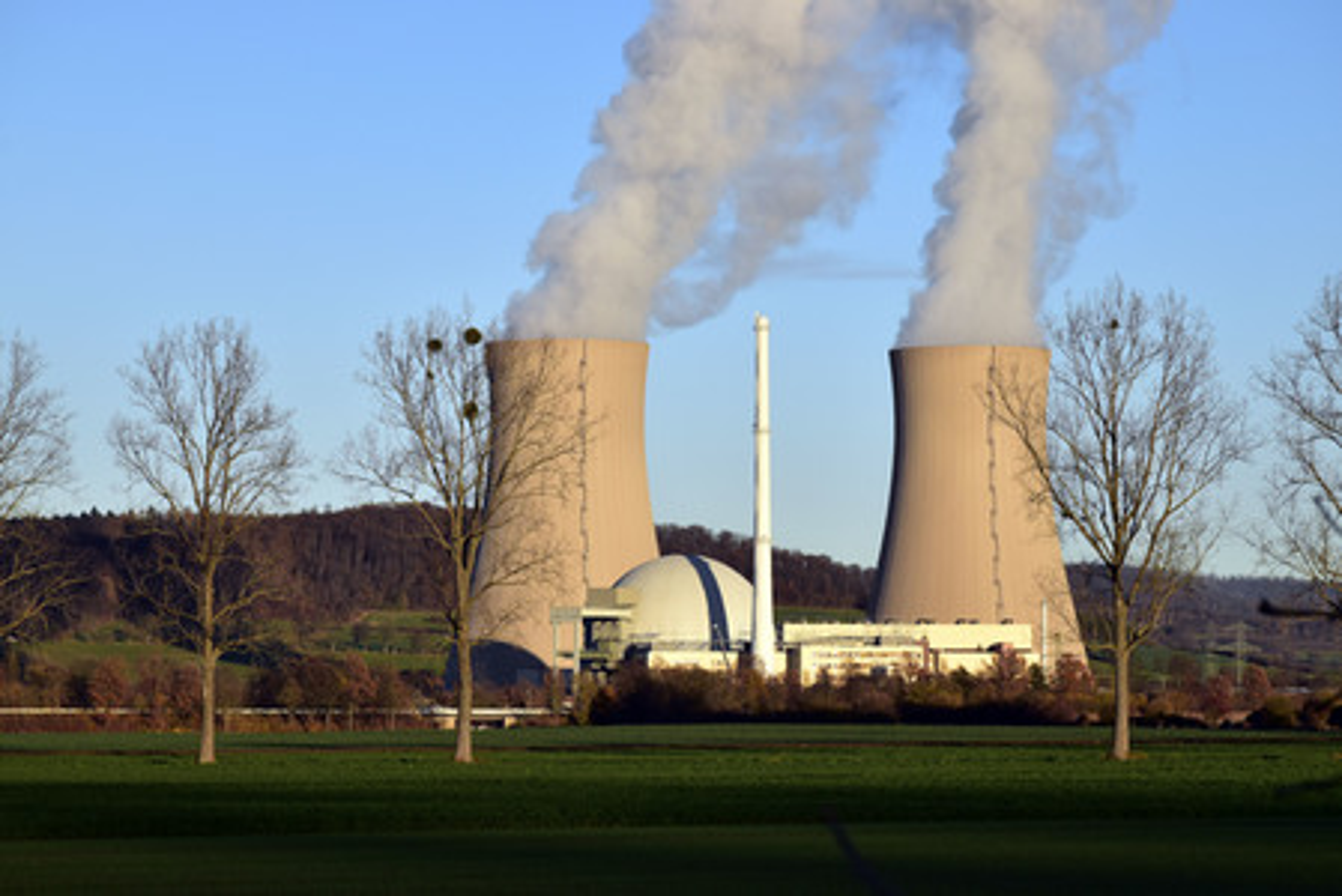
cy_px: 448
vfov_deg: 11.4
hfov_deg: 17.1
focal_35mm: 120
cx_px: 671
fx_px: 4476
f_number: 11
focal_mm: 80
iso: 400
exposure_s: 1/500
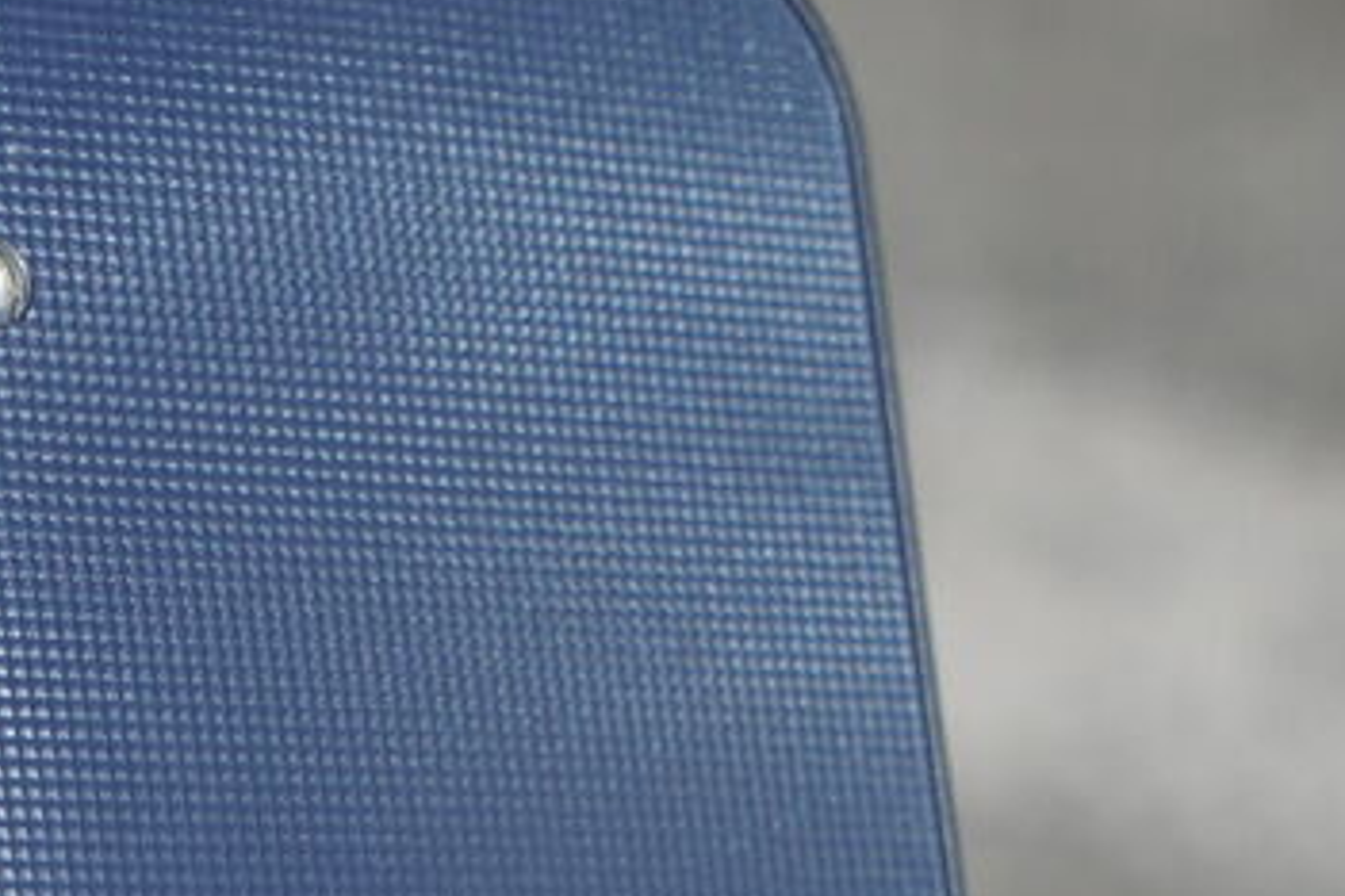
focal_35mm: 125
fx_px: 4670
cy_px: 750
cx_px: -61
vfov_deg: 10.9
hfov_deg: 16.0
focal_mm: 53
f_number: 7.1
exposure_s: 1/800
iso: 160
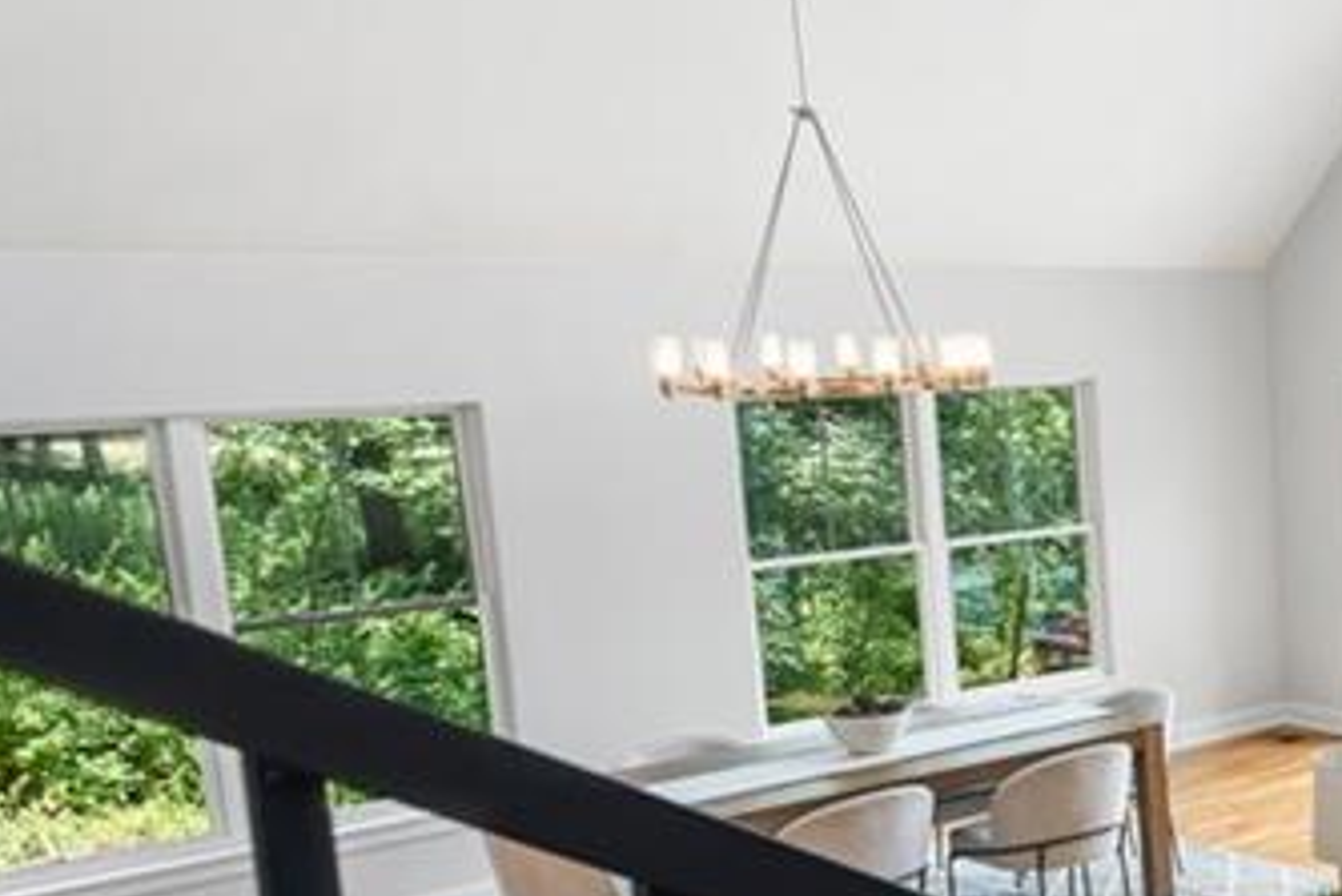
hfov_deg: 29.9
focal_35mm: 49
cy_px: 567
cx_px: 1844
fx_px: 1827
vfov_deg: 27.4
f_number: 7.1
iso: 200
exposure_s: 1/15
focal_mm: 16
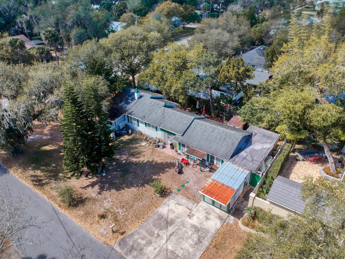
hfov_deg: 69.4
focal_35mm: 25
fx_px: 249
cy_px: 130
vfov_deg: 54.9
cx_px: 172
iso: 101
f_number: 2.6
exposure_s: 1/1250
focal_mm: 4.49
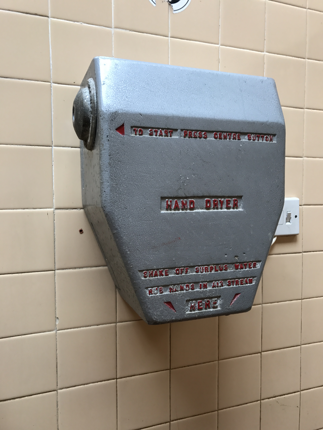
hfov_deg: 49.7
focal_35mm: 28
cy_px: 215
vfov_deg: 63.4
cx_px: 162
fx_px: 348
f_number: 1.8
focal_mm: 3.99
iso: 32
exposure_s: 1/50
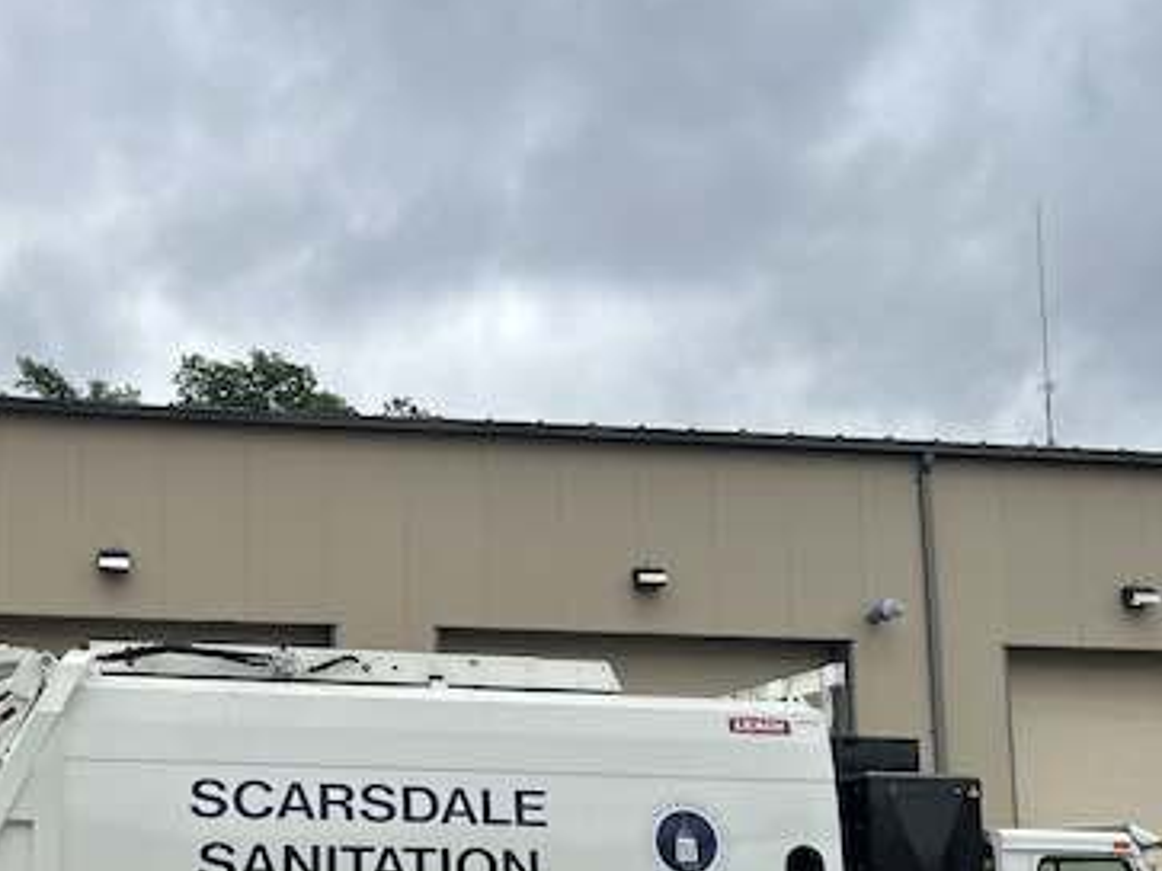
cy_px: 704
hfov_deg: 42.4
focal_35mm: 43
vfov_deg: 32.6
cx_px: 282
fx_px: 1443
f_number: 1.5
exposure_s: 1/5076
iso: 50
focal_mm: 5.7
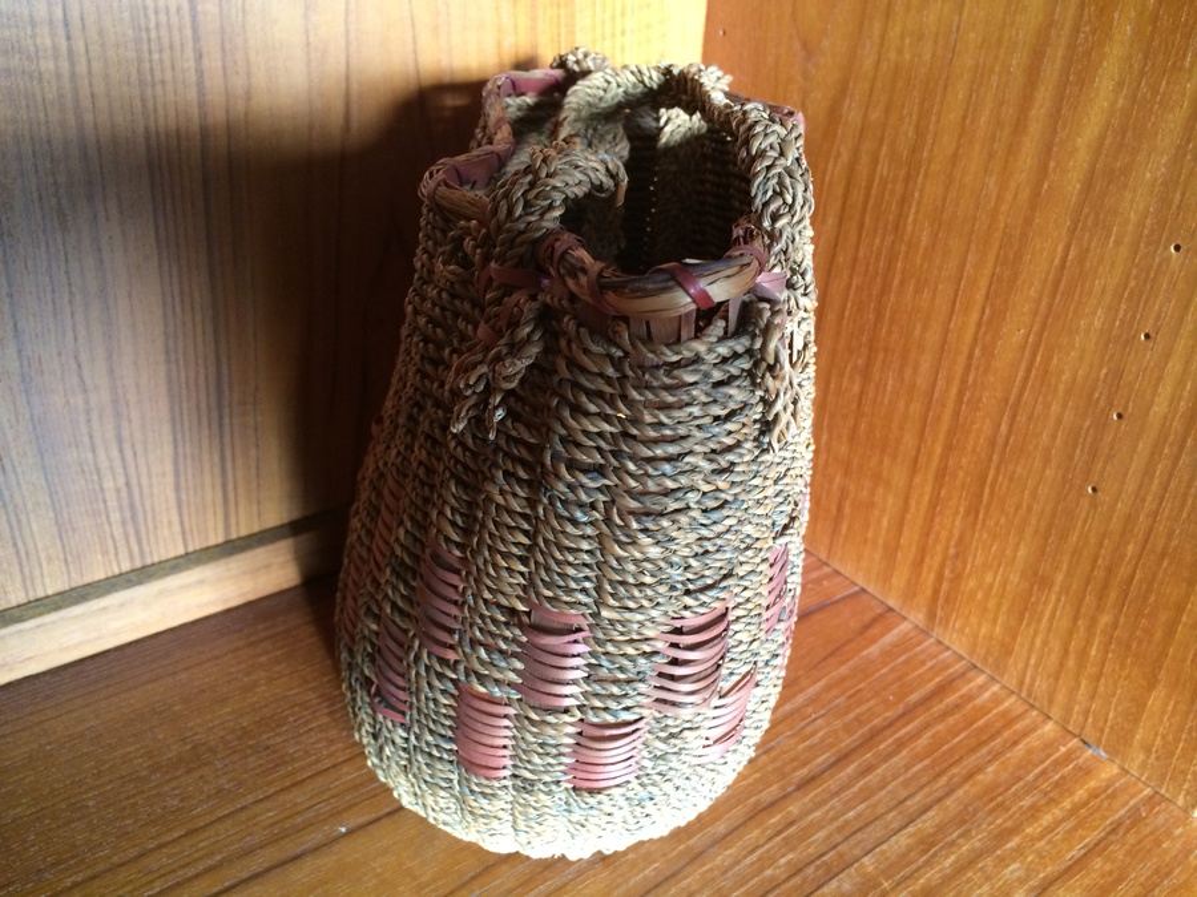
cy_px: 448
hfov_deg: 60.0
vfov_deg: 46.8
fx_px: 1037
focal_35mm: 30
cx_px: 598
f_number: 2.2
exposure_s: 1/30
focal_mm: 4.12
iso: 160
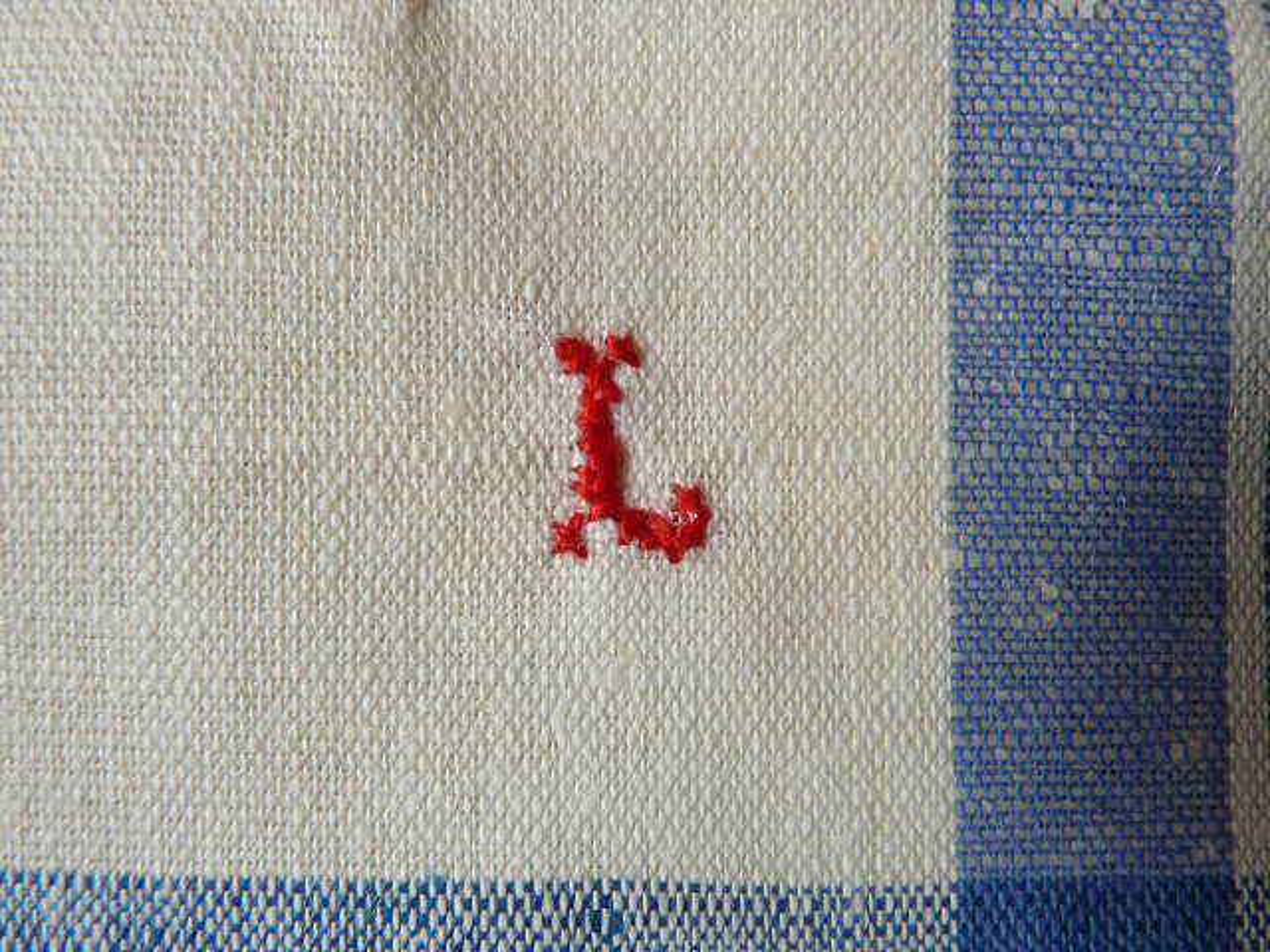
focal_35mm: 28
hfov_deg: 63.4
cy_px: 476
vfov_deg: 49.7
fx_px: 1027
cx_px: 635
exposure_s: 1/30
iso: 100
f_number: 2.8
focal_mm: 4.6
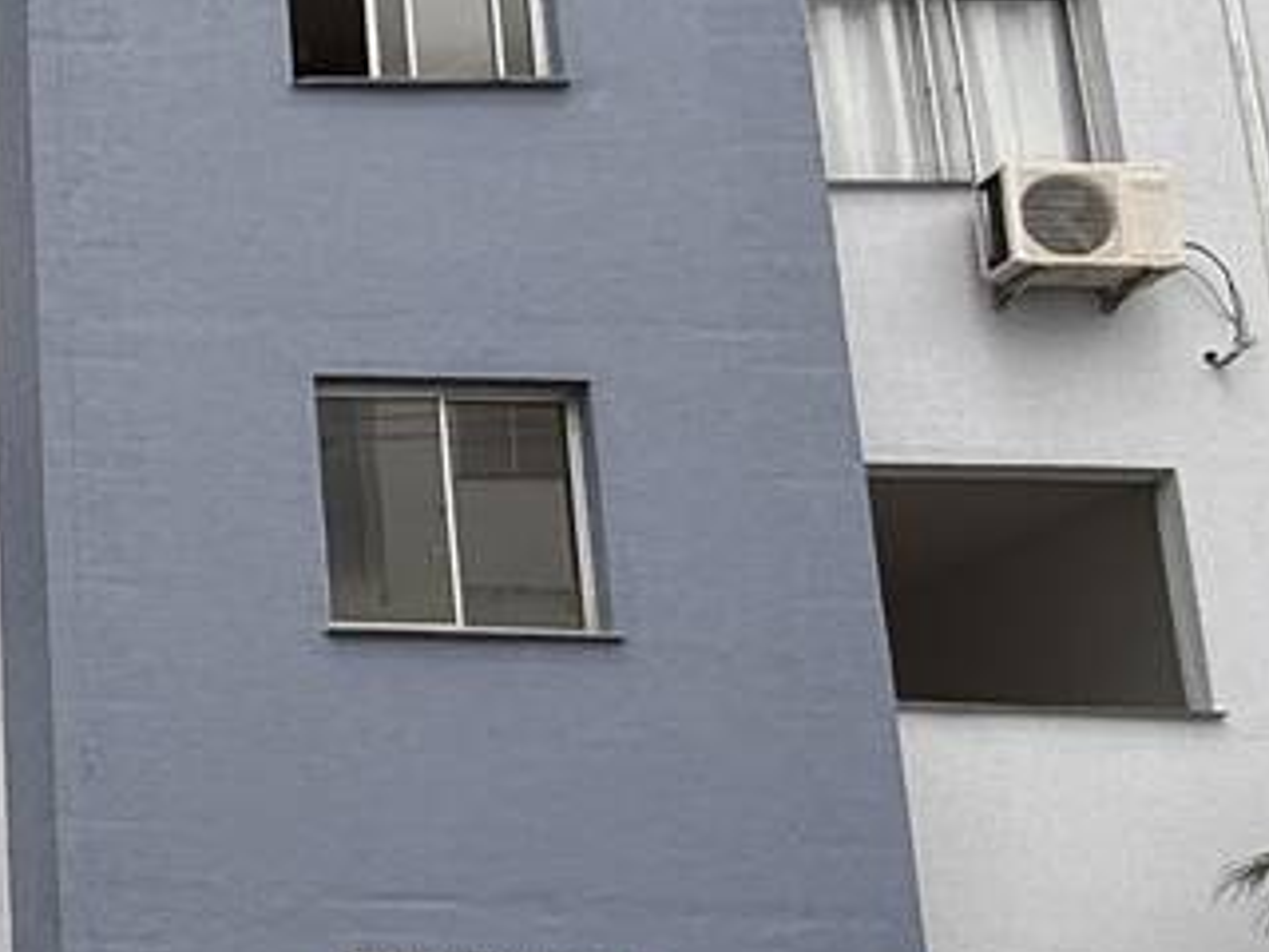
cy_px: 674
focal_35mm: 63
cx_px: -718
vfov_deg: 23.1
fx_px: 2310
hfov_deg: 23.4
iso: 50
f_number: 2.2
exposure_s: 1/237
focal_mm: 2.22
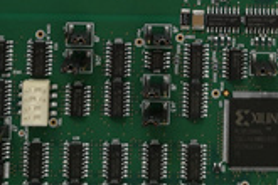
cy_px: -129
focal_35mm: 85
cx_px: 184
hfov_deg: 23.8
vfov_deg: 14.5
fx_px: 656
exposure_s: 1/60
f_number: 1.8
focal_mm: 3.95
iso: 500
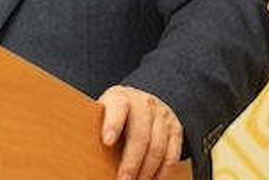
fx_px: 7135
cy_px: -229
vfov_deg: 1.4
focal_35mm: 954
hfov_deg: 2.2
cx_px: -68
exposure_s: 1/200
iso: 2000
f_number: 5.6
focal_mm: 180
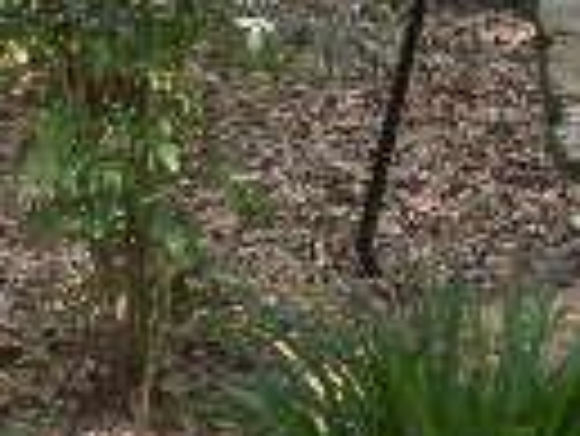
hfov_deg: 10.5
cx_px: 710
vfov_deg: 8.0
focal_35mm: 184
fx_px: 3086
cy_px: -4
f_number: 3.5
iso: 99
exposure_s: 1/65.4
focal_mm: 6.6
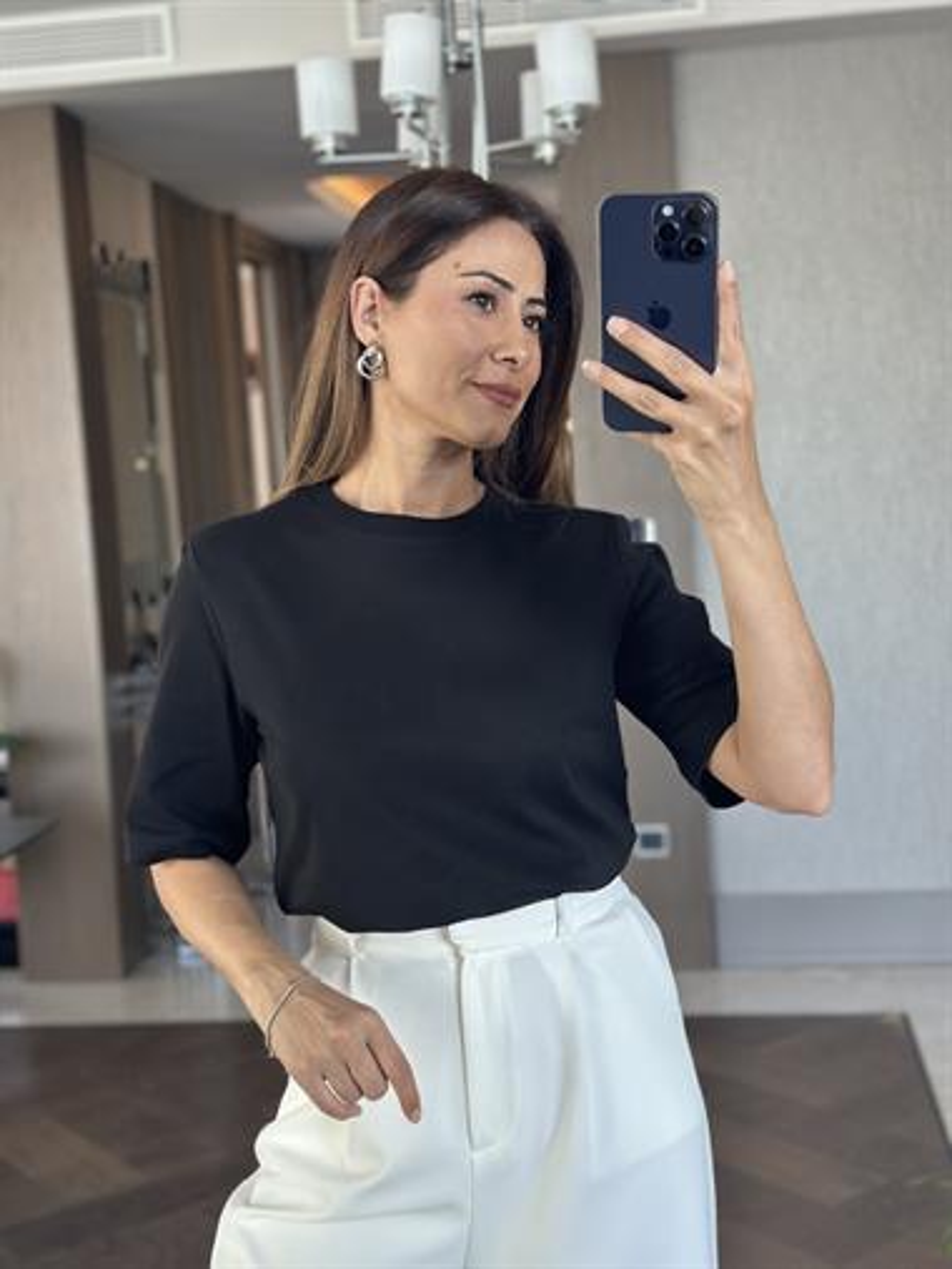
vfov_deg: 39.6
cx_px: 476
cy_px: 634
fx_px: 1759
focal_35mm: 48
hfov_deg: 30.3
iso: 125
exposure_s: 1/64
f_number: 1.78
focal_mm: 6.86
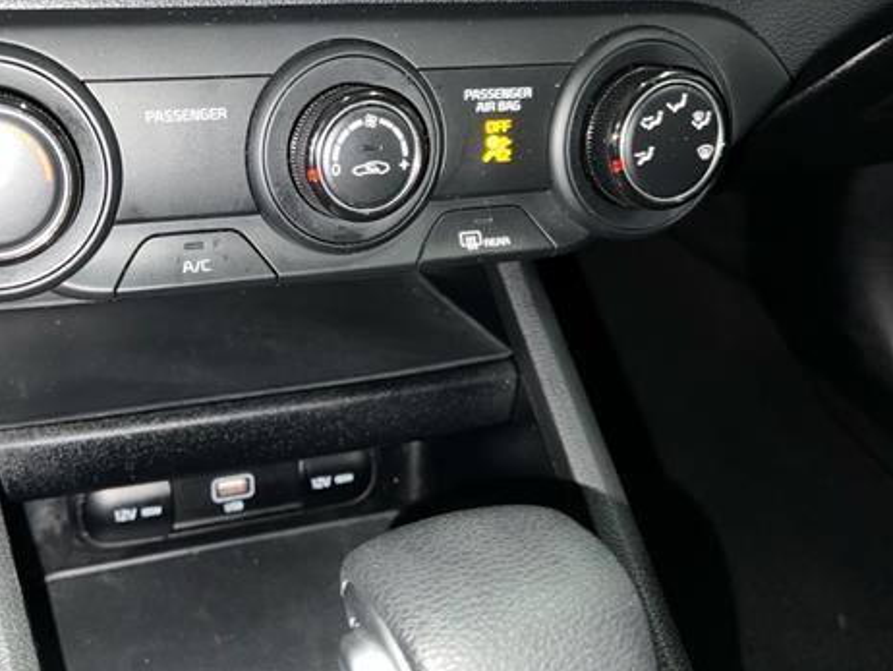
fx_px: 929
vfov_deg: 39.6
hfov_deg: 50.1
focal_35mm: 36
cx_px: 276
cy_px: 288
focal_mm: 5.7
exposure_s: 1/7
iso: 32
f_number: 1.5
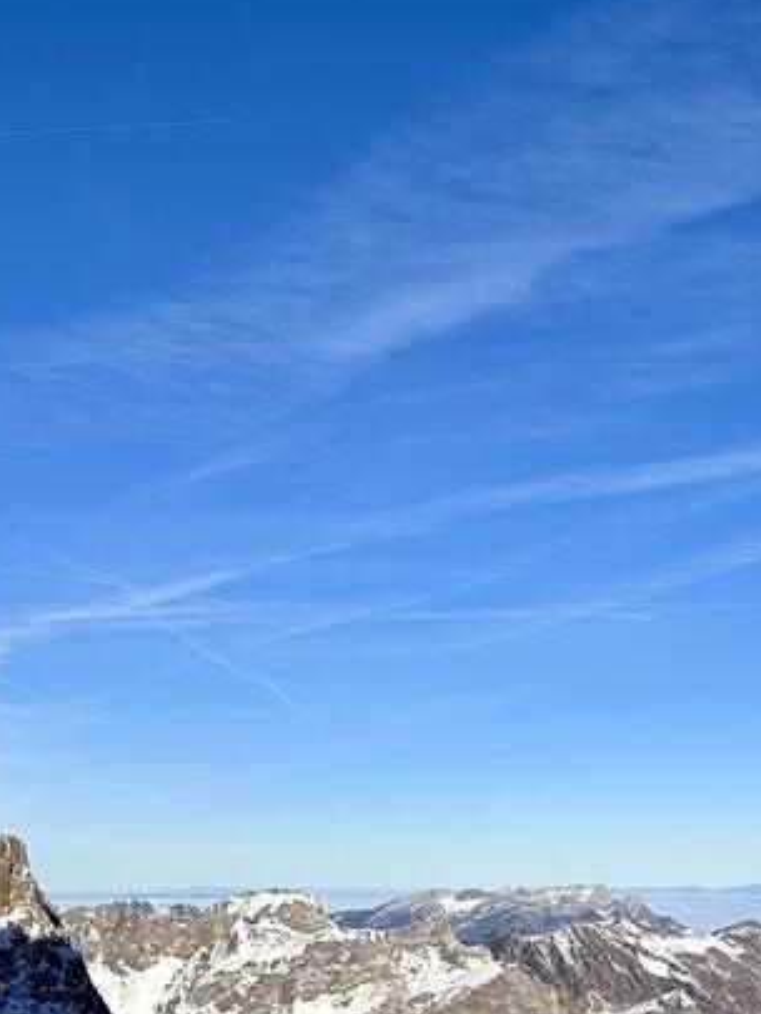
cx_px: 497
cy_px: 871
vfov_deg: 30.6
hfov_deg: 23.9
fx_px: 1787
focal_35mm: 61
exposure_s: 1/5848
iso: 80
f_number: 1.78
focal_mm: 6.86
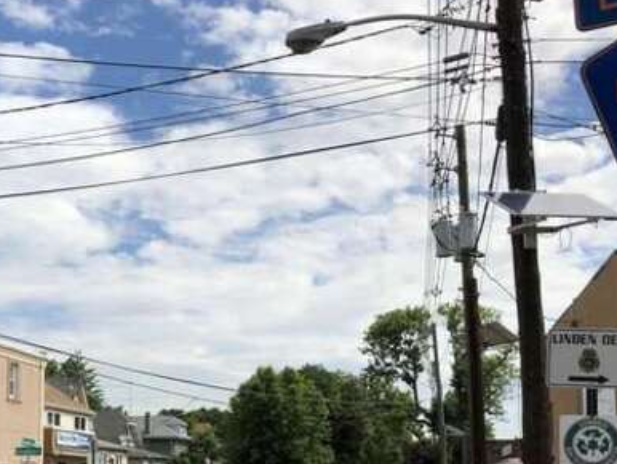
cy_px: 381
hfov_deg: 32.7
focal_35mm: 58
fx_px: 1034
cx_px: 163
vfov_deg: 24.8
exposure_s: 1/3472
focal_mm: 4
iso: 20
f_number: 1.8
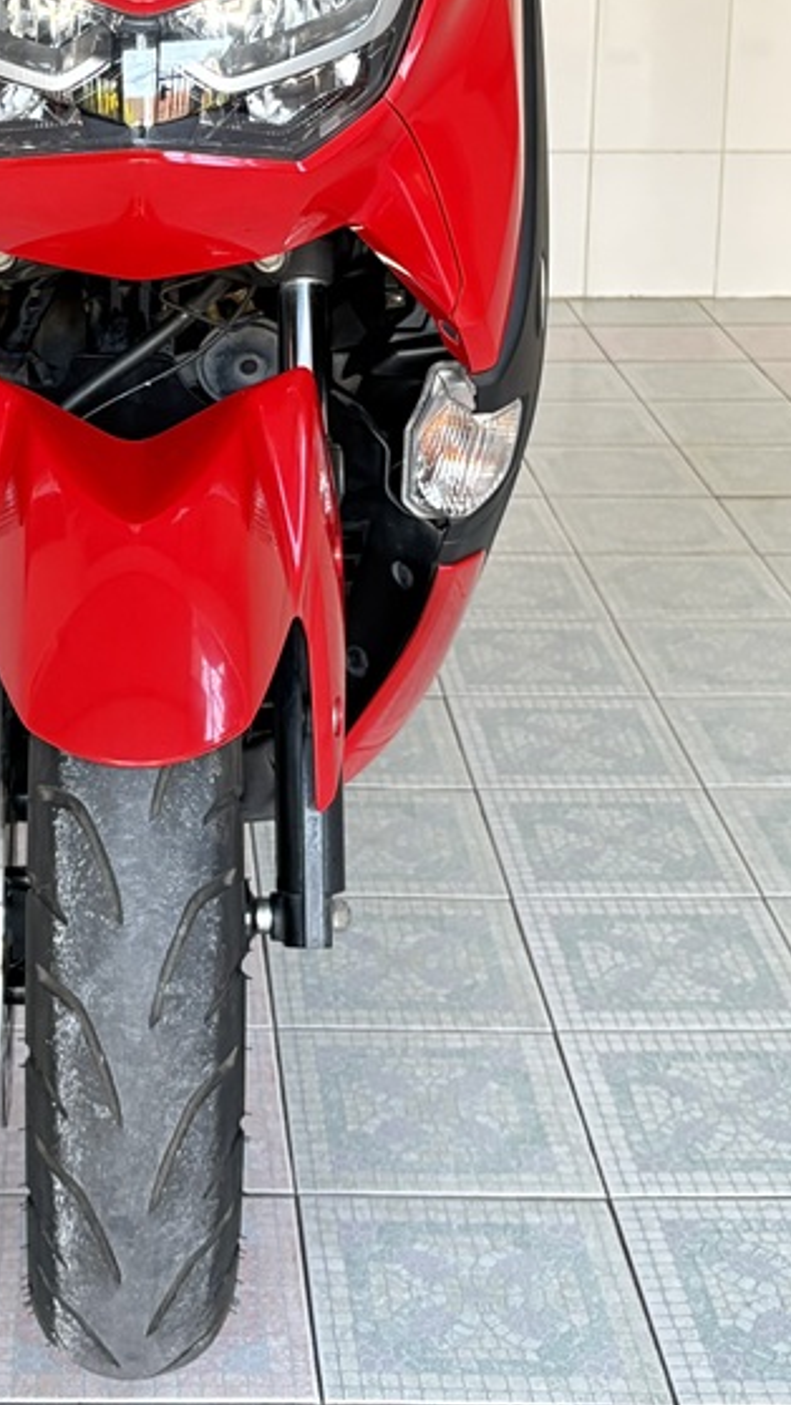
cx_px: 121
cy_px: 264
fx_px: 2423
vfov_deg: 31.4
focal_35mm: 65
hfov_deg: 18.3
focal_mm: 5.96
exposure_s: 1/60
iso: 160
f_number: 1.6
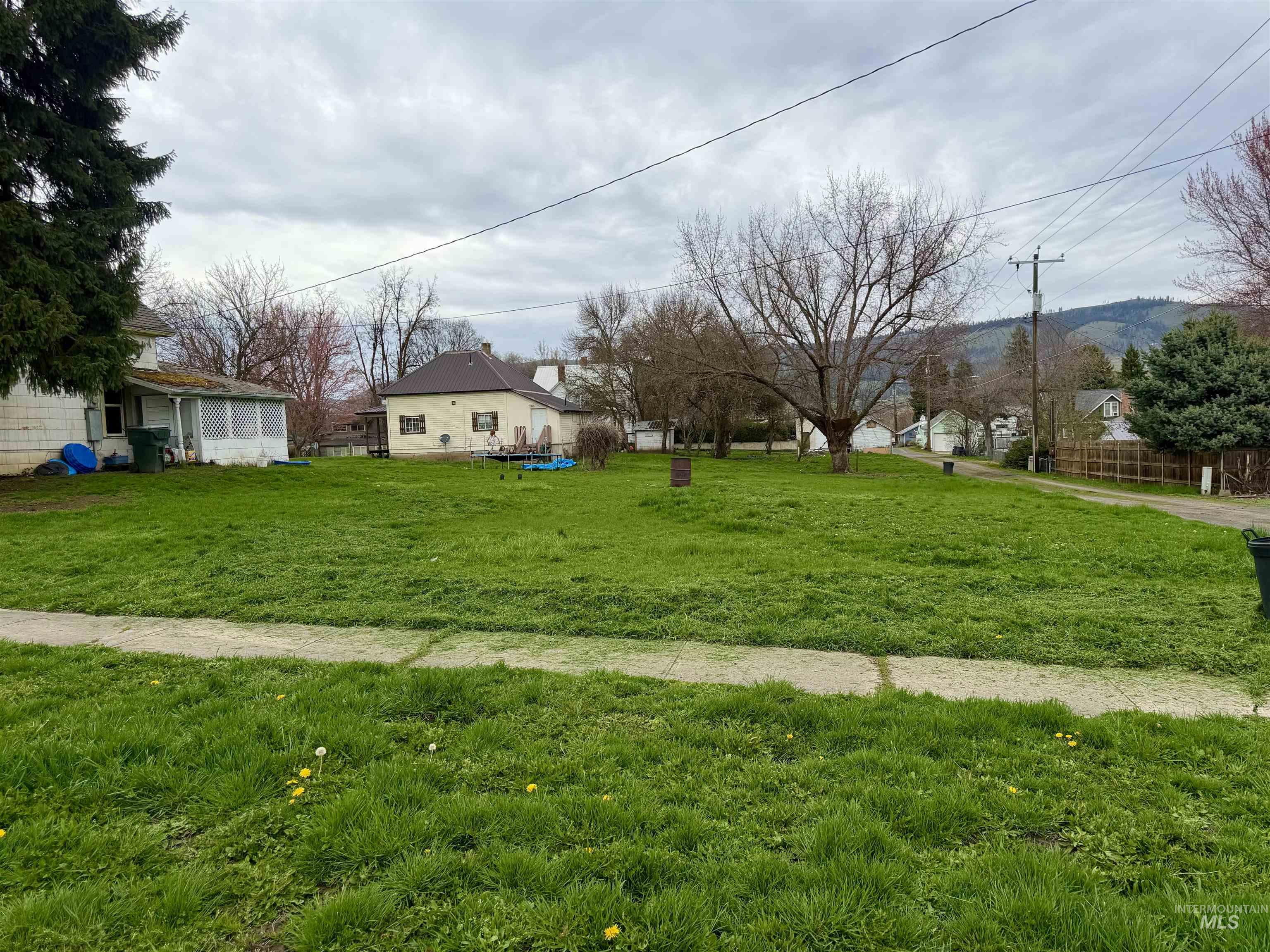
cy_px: 476
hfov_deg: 71.6
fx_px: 881
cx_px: 635
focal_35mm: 24
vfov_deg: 56.8
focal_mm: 6.76
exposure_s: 1/1949
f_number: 1.78
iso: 80
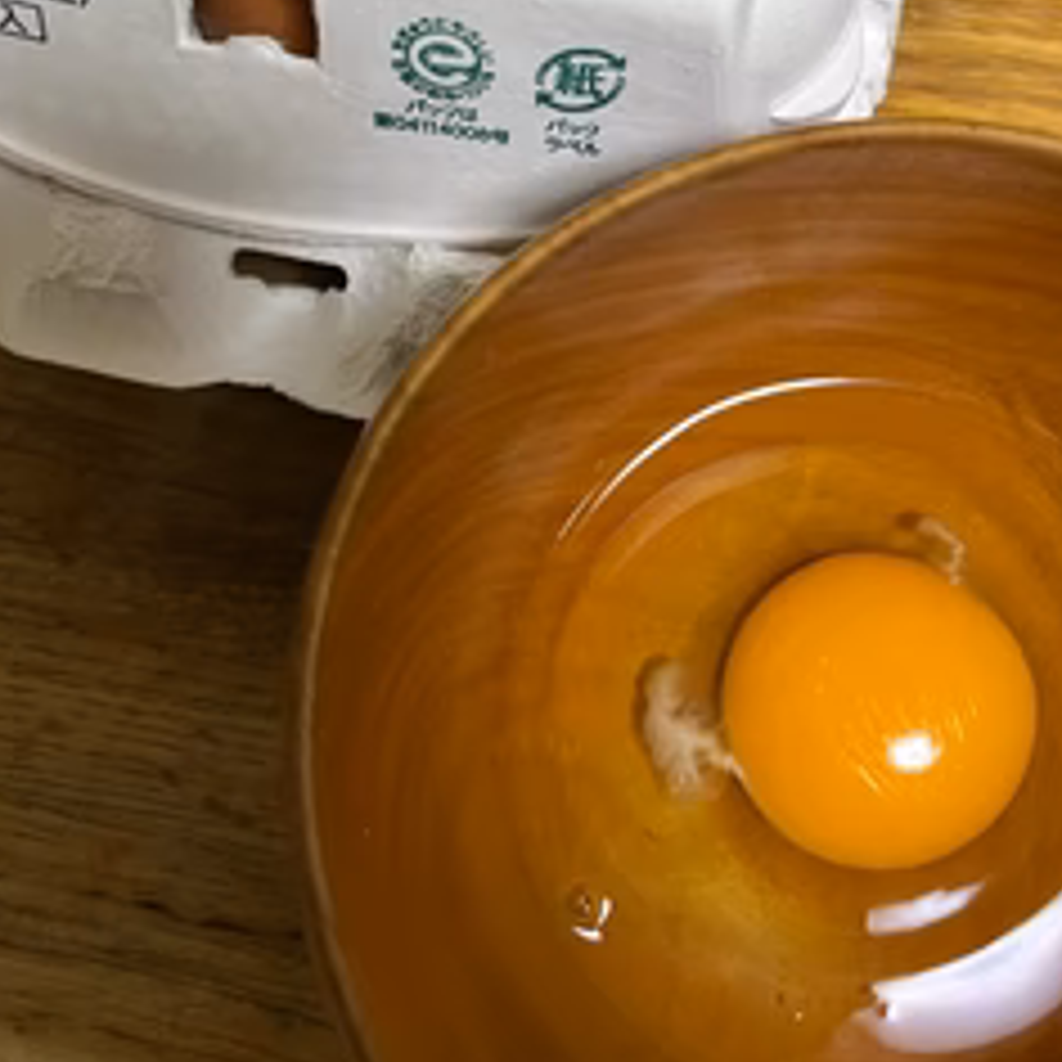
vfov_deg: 41.5
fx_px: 1354
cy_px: 261
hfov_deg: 42.8
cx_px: 544
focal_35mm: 39
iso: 125
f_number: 1.6
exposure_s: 1/50
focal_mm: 5.1
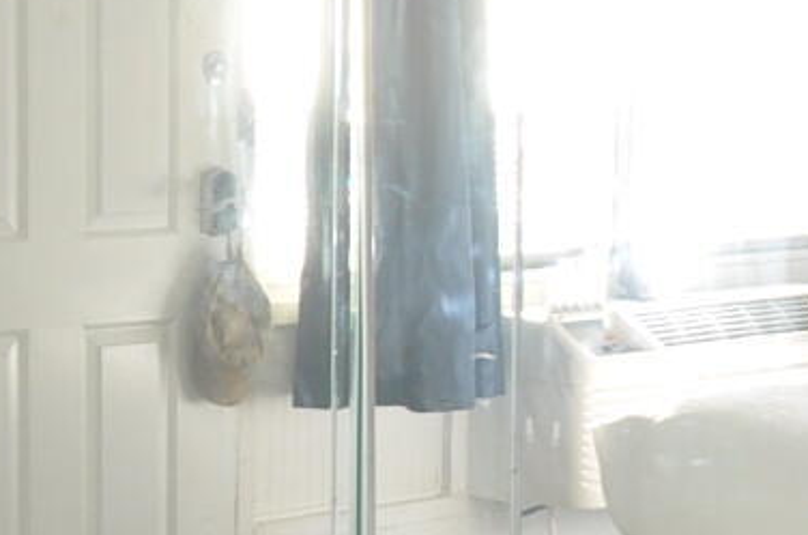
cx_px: 767
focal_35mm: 137
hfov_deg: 14.8
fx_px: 3068
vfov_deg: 9.9
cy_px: 518
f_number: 6.3
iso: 500
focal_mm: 16
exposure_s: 1/125
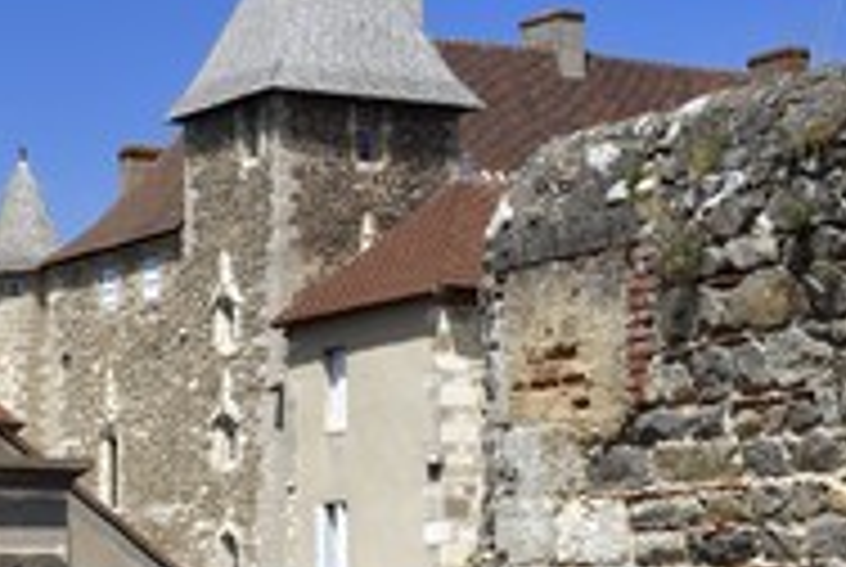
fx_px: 2730
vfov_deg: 11.8
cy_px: 400
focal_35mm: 116
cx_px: 180
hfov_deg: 17.5
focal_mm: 52
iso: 200
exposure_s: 1/60
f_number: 22
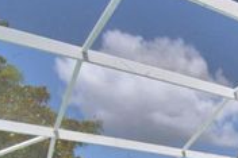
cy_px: 246
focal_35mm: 60
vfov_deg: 19.3
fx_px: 396
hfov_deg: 24.3
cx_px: 375
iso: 100
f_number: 4.5
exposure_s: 1/1250
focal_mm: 10
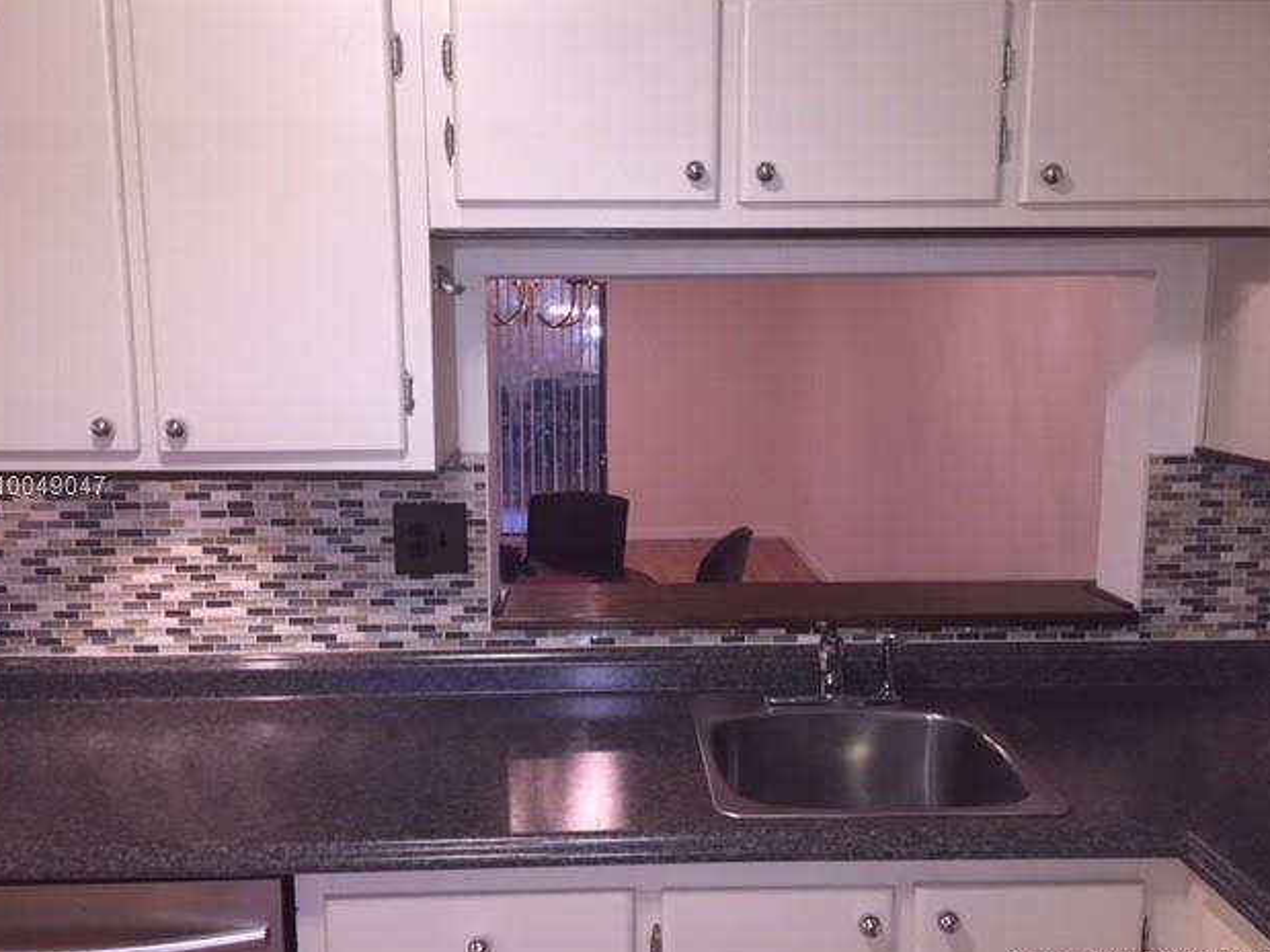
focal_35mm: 30
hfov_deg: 60.0
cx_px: 628
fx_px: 1100
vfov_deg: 46.8
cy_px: 488
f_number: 2.2
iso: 80
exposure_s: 1/30
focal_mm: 4.15
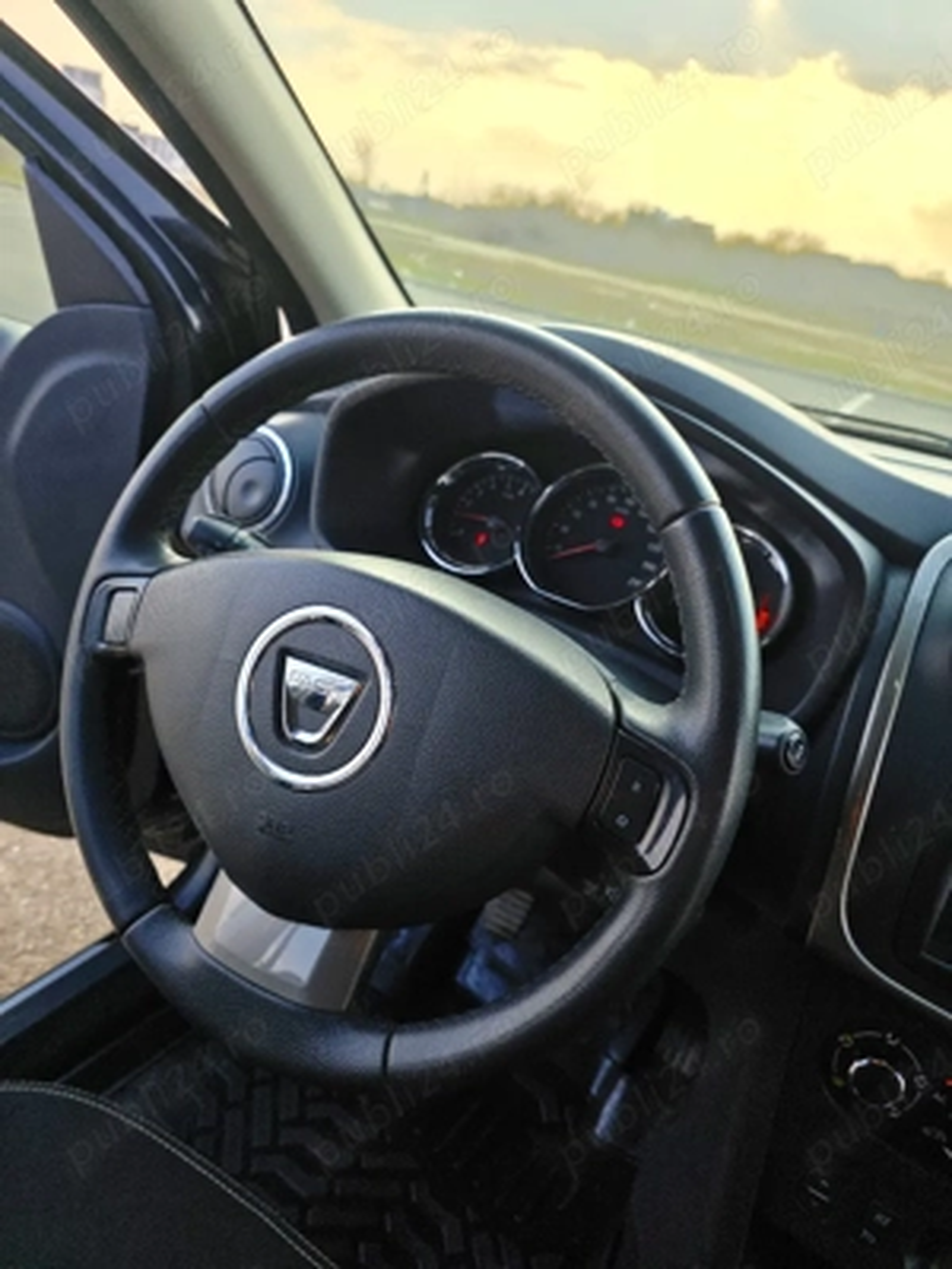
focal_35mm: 23
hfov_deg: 58.9
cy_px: 634
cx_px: 476
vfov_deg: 73.9
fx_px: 843
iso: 40
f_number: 1.7
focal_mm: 6.3
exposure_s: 1/370
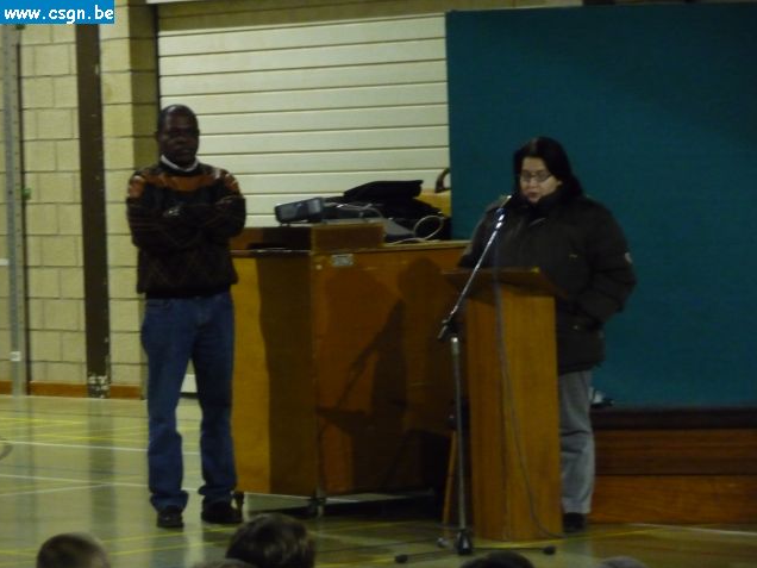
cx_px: 377
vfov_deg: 8.3
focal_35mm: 179
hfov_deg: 11.0
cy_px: 285
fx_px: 3914
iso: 800
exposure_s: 1/8
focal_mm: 30.5
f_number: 4.8
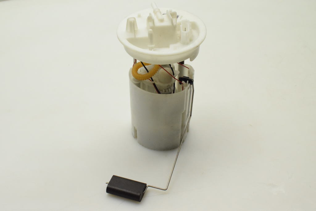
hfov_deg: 41.1
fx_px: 421
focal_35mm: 48
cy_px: 106
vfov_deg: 28.1
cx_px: 158
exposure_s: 1/1000
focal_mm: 32
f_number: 13
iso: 6400
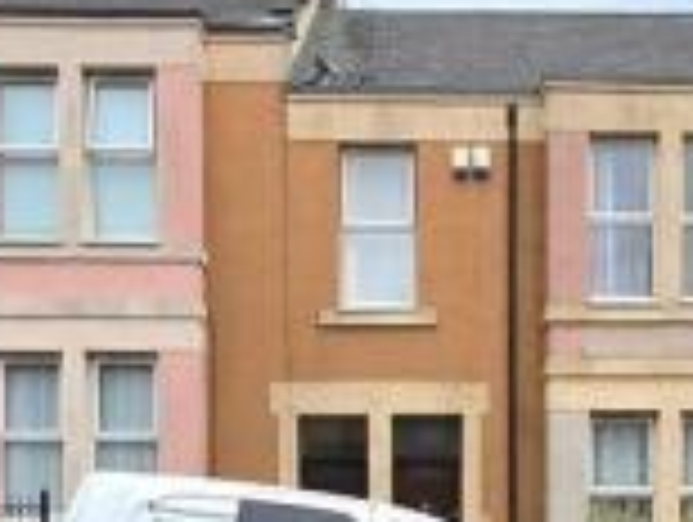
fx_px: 982
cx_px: 450
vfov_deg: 27.8
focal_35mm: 49
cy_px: 538
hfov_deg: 38.5
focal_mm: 2.2
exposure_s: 1/667
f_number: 2.2
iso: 50
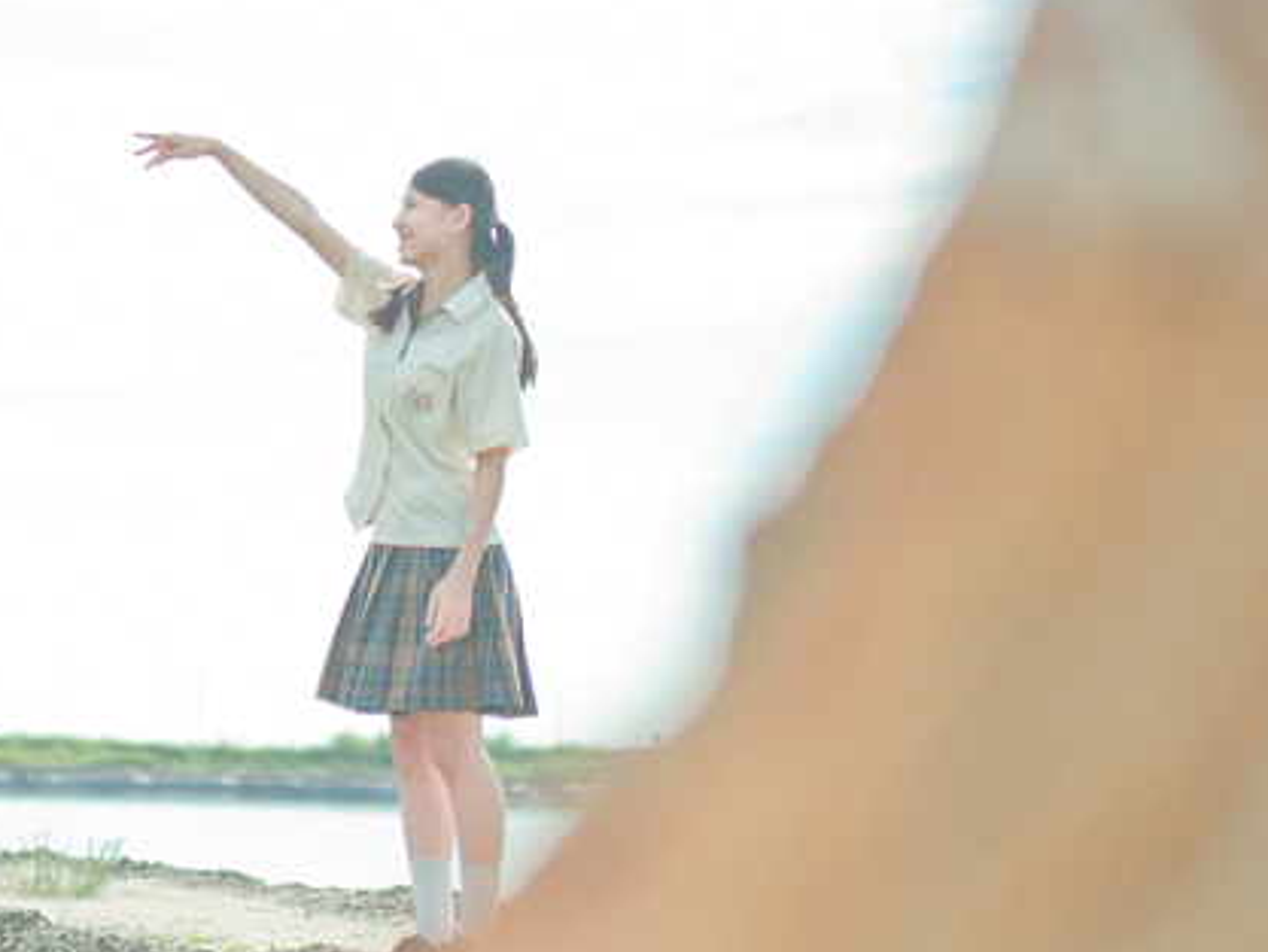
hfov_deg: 16.1
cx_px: -167
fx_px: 4324
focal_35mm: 118
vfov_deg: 12.5
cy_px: 290
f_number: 1.6
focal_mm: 50
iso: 100
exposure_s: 1/8000
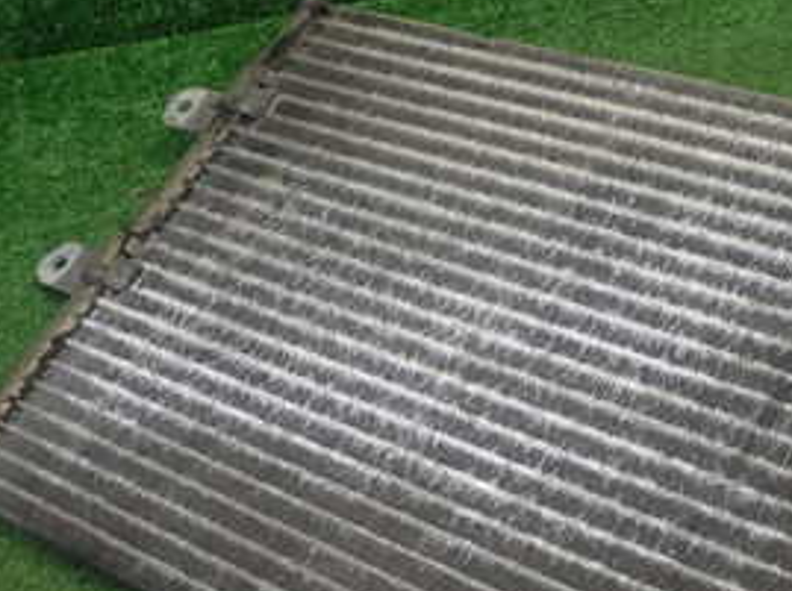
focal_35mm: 67
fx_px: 1531
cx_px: 577
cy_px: 544
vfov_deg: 21.3
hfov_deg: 28.6
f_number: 2.3
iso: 160
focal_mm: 5.4
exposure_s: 1/60
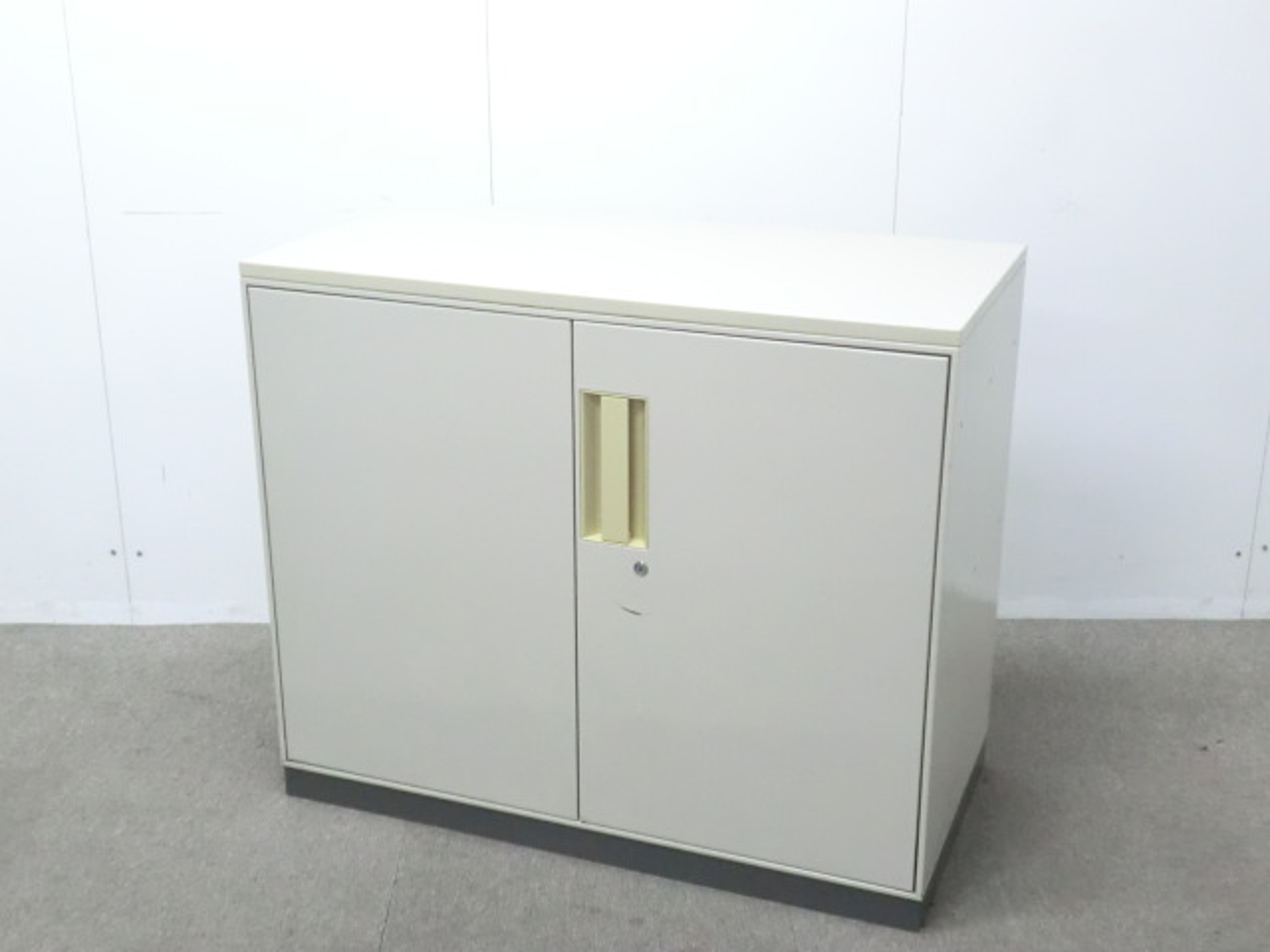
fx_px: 1651
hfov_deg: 42.1
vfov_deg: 32.2
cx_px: 635
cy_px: 476
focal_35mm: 45
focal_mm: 8.2
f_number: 4.3
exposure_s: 1/40
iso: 800
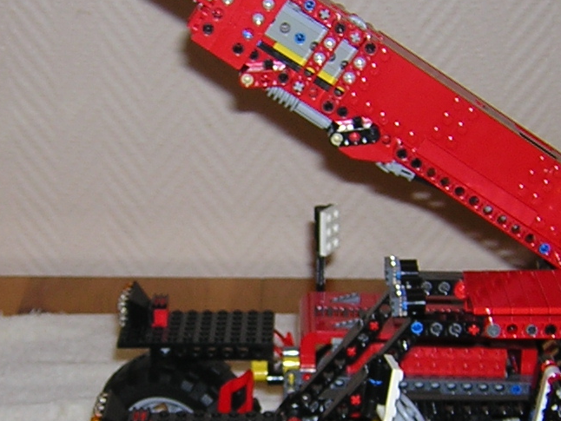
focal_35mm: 99
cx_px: 234
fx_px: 1605
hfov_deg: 19.8
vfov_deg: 14.9
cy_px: 328
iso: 100
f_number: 2.7
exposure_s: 1/60.1
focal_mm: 5.2
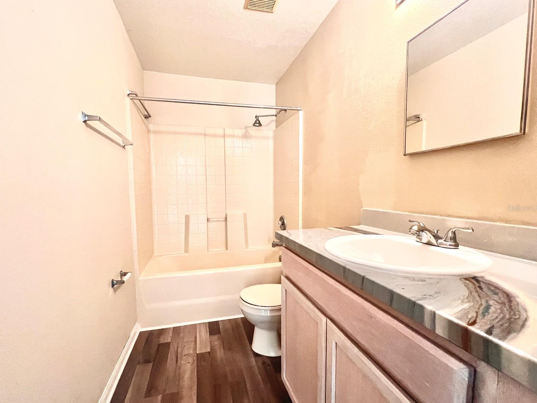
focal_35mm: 14
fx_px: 217
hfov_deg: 101.9
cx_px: 252
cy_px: 208
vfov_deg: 85.6
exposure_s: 1/60
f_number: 1.8
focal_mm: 1.57
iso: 320
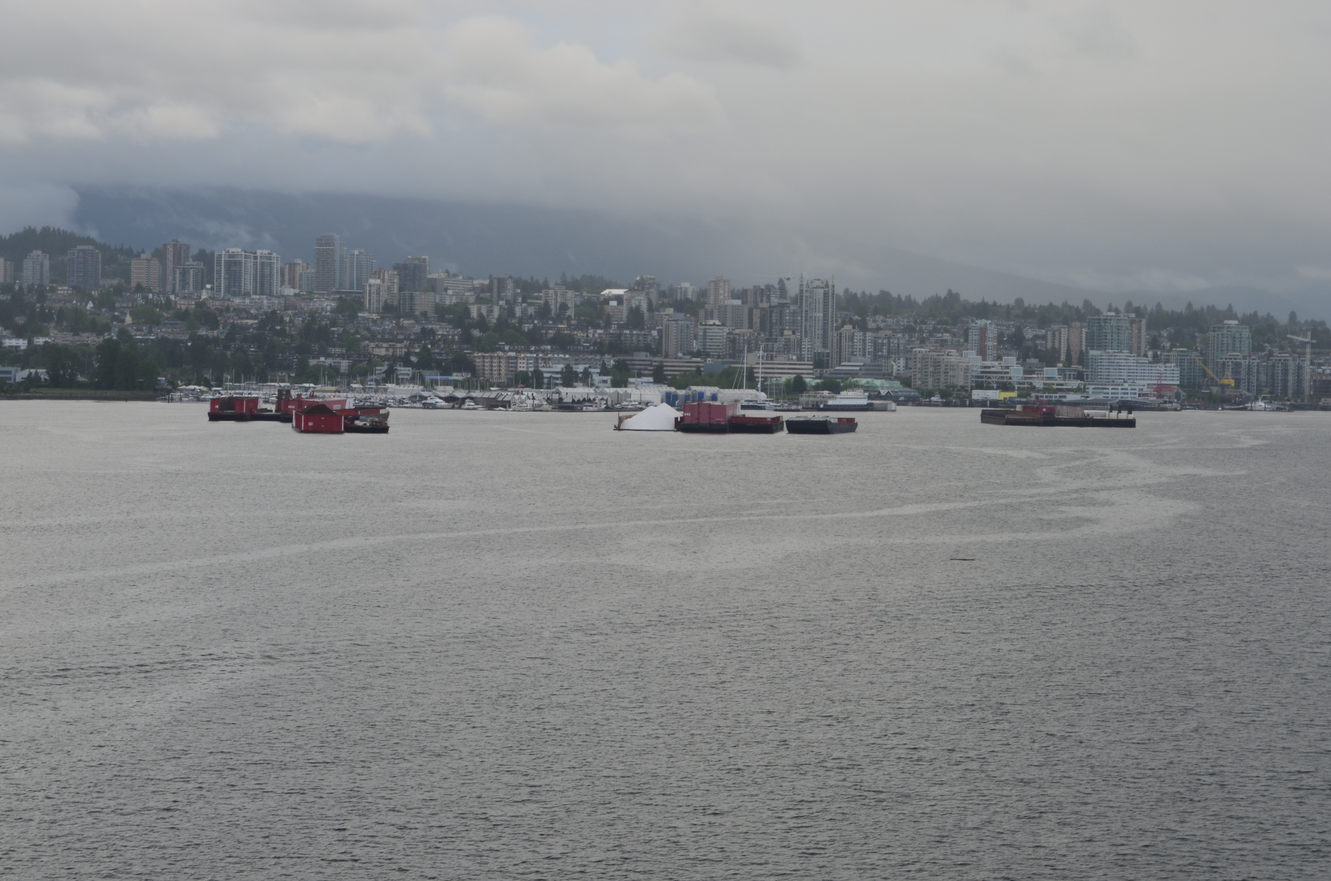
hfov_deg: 24.7
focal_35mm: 82
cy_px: 440
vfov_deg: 16.5
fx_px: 3044
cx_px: 666
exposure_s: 1/80
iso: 200
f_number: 10
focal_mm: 55
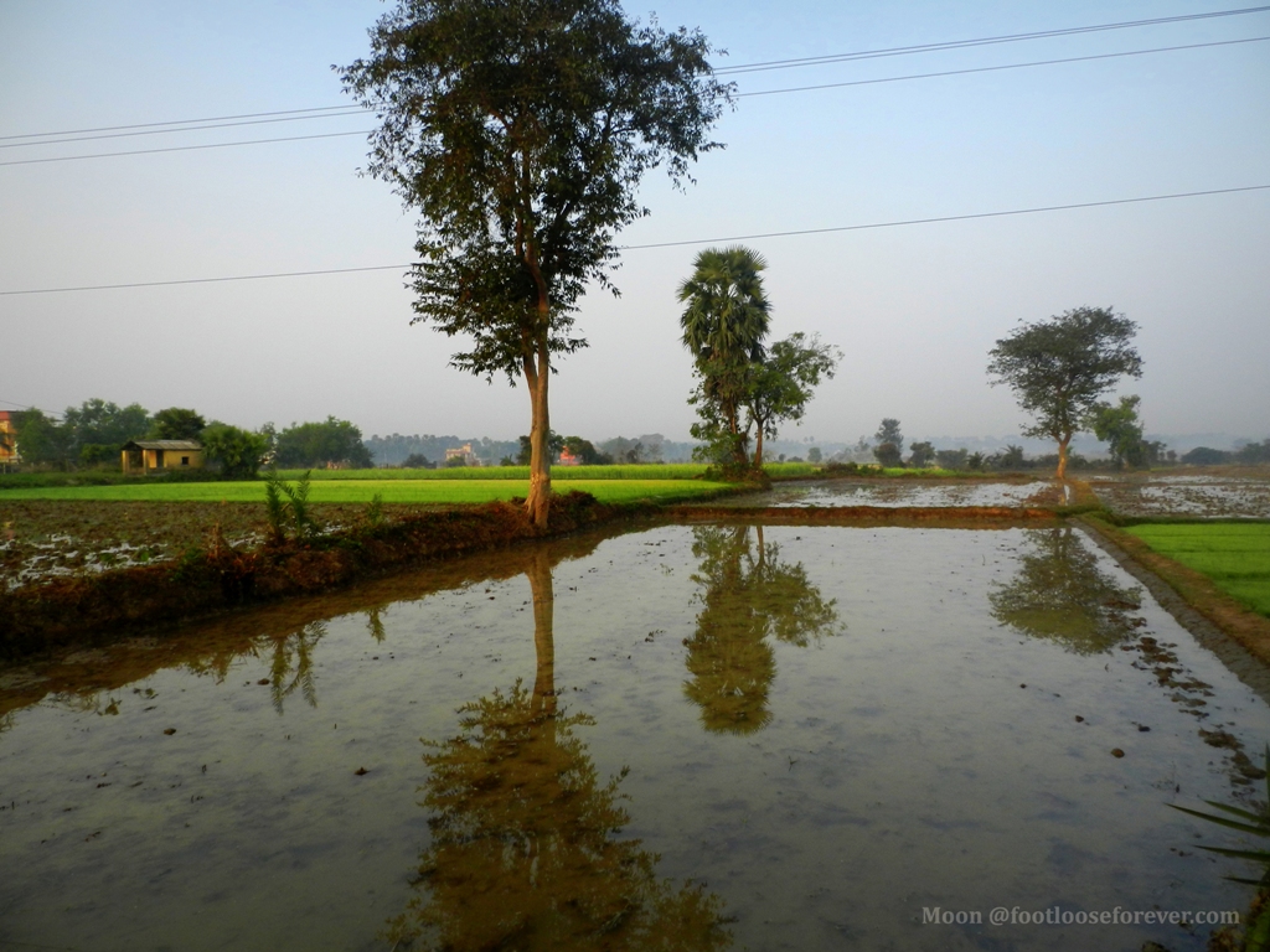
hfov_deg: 73.9
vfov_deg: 58.9
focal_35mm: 23
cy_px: 476
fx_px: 844
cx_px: 635
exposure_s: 1/400
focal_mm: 4
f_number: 3.4
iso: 160
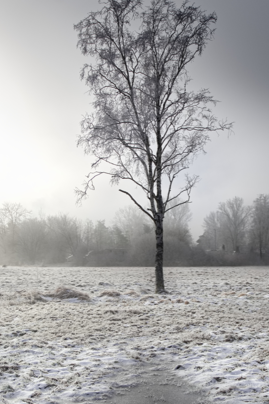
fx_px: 616
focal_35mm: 55
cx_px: 149
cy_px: 273
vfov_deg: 35.9
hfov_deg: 24.6
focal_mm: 21
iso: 100
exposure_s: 1/6000
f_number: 2.8
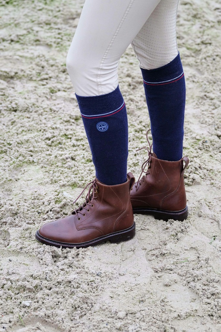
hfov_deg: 13.0
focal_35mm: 105
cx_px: 110
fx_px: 966
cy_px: 166
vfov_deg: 19.5
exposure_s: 1/500
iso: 1250
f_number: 4
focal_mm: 70
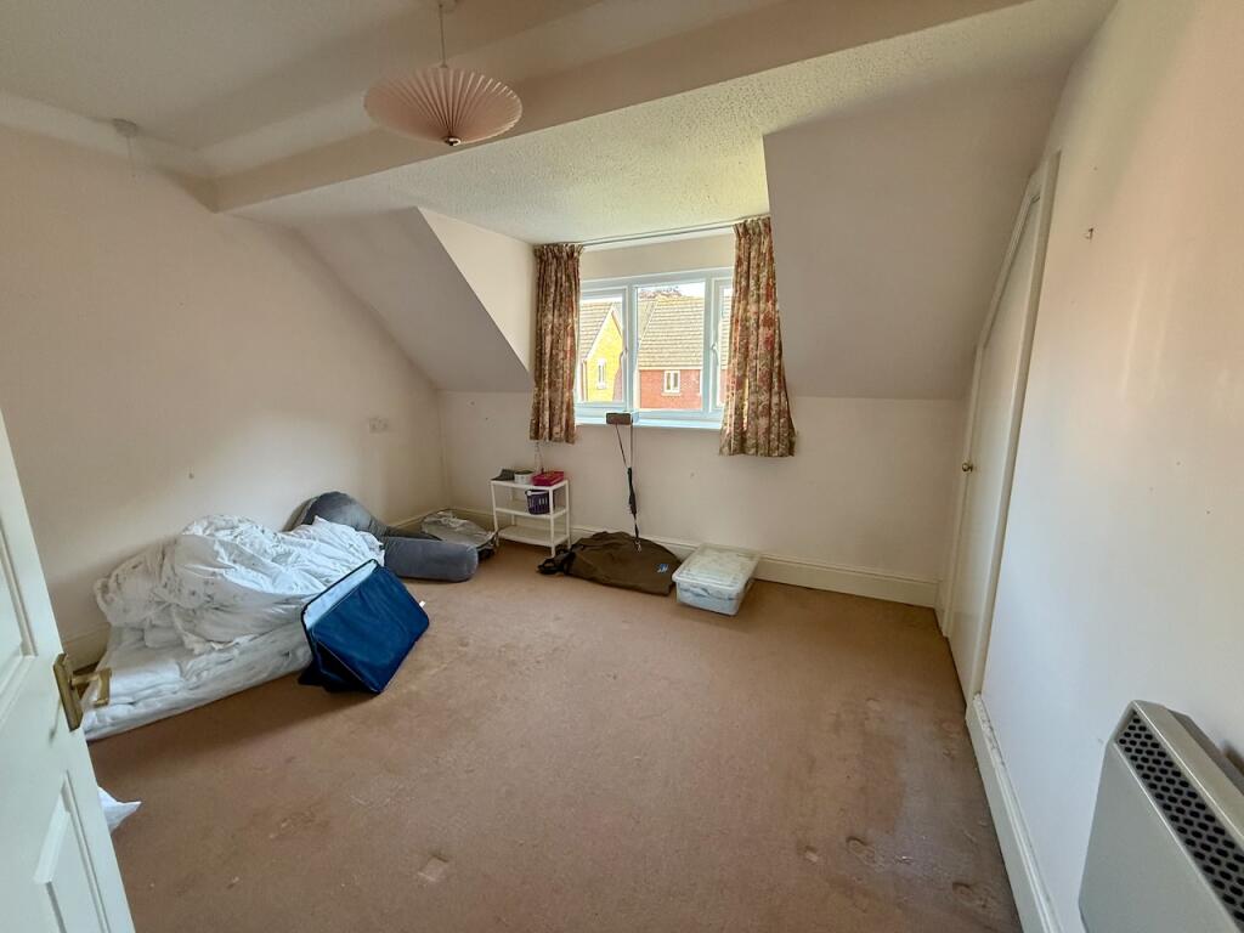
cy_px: 466
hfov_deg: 102.1
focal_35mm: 14
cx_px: 622
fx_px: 503
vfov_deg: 85.7
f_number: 2.2
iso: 250
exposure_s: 1/99
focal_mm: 2.22
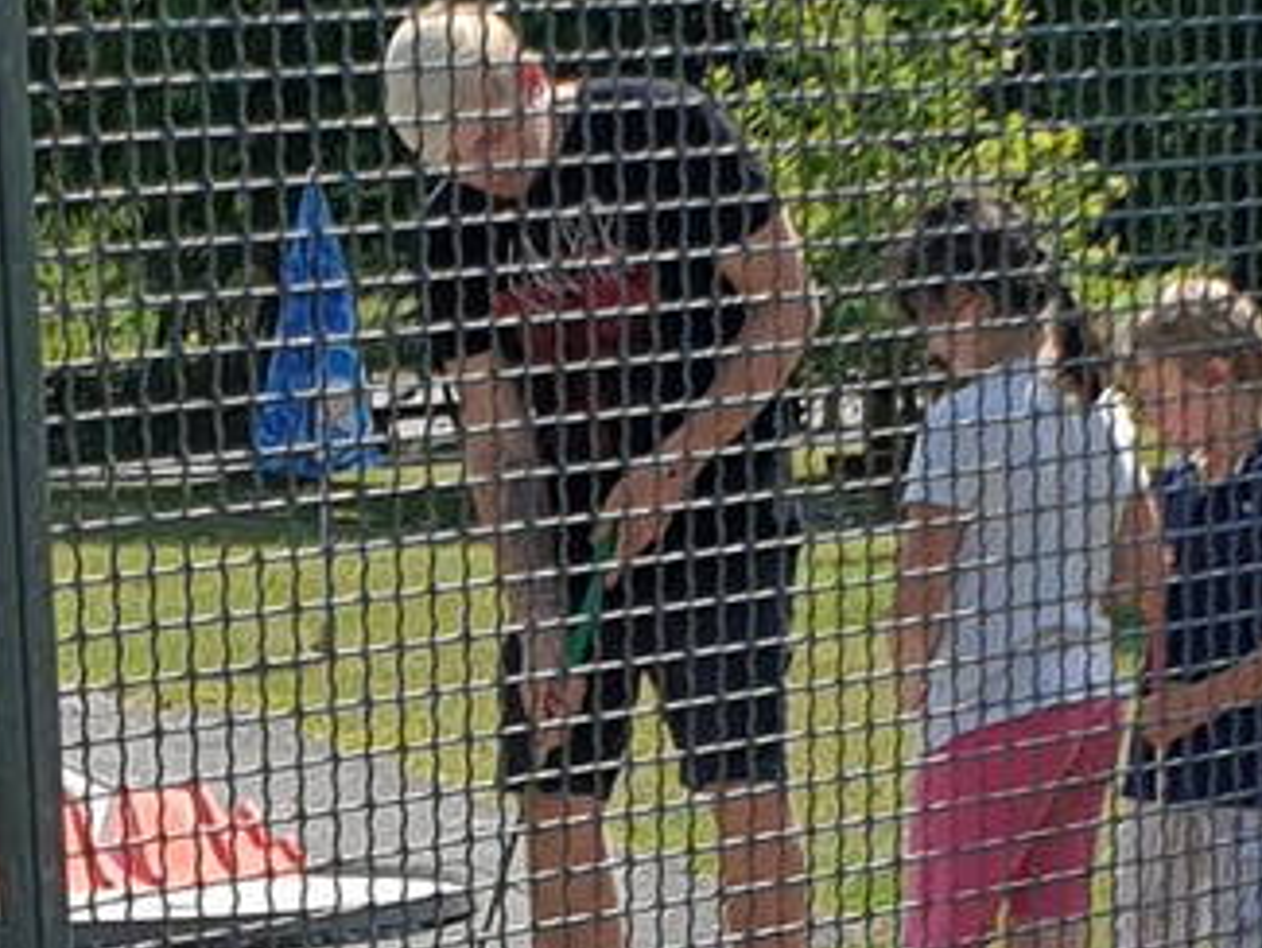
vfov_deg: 44.0
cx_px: 711
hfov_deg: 56.6
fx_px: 1167
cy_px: 381
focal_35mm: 32
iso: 50
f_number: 2.4
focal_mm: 4.3
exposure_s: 1/1724
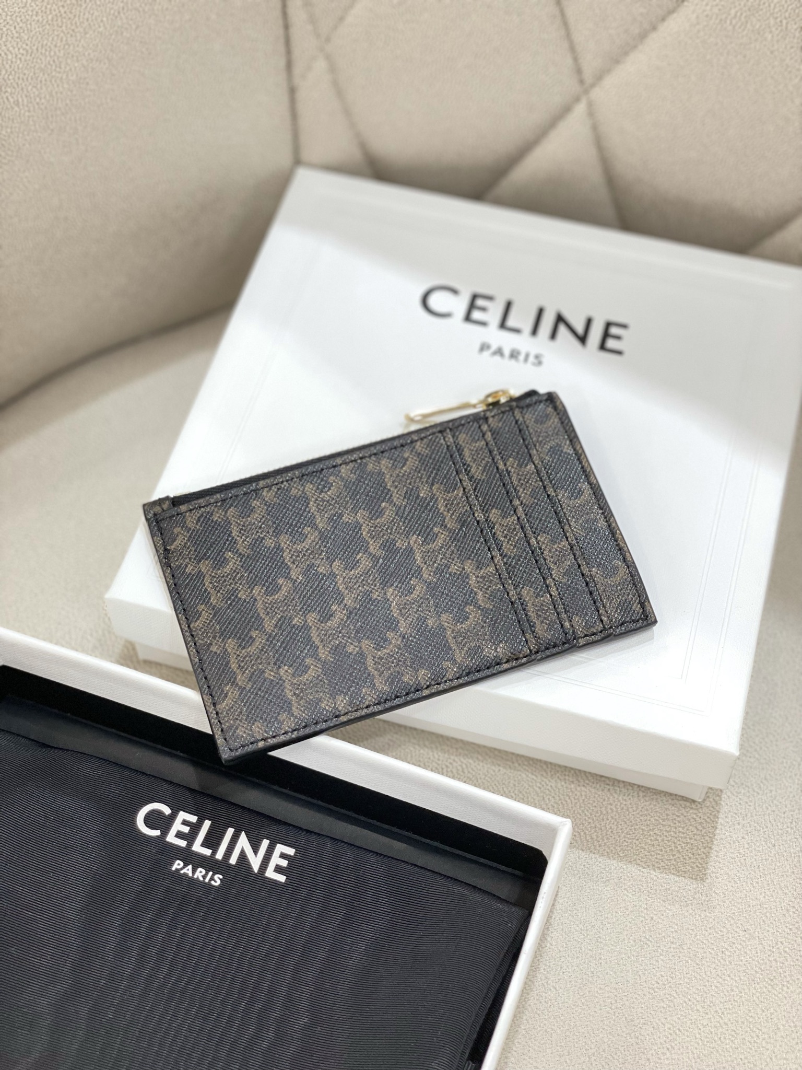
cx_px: 401
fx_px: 1606
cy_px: 535
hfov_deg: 28.0
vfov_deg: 36.8
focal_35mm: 52
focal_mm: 6
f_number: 2
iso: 160
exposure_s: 1/100
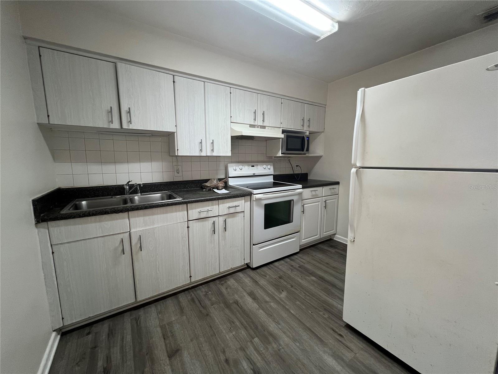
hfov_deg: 106.2
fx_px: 187
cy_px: 187
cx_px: 249
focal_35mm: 13
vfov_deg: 89.9
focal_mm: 1.57
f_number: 1.8
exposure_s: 1/60
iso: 160
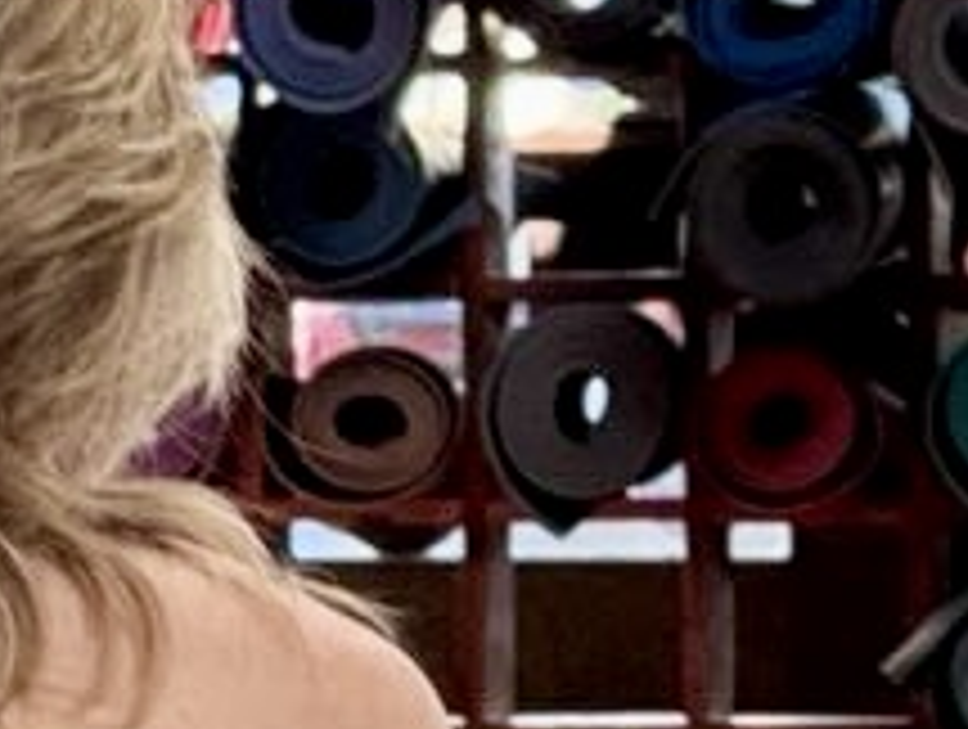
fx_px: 19972
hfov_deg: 2.8
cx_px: -383
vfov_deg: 2.1
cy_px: 508
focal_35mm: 713
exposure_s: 1/120
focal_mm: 15.66
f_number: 2.8
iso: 250
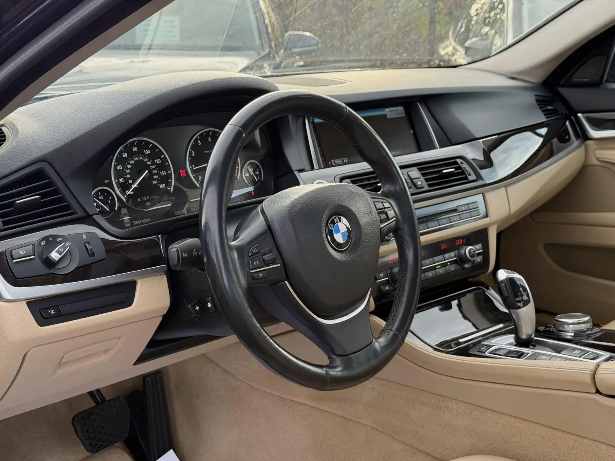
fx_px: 853
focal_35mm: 48
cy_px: 230
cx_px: 308
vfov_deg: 30.3
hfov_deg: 39.7
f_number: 1.78
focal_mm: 6.76
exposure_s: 1/233
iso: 100
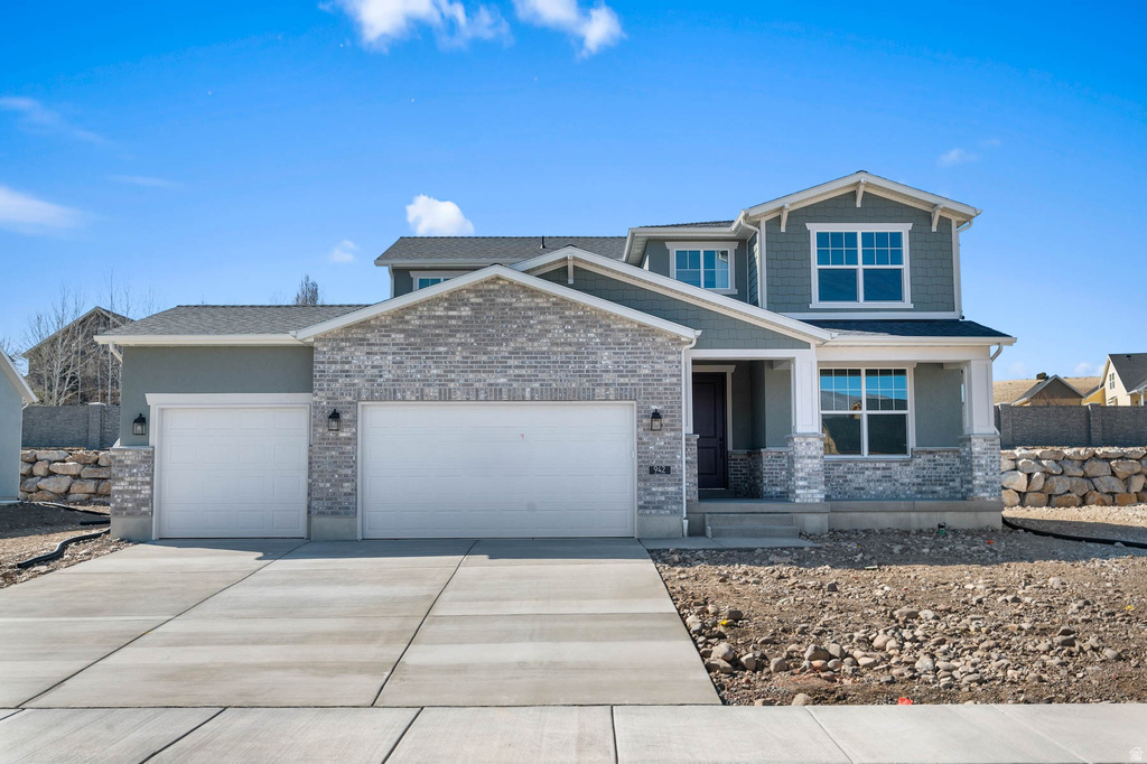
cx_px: 574
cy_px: 382
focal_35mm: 30
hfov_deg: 61.9
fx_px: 955
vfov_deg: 43.6
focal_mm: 30
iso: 320
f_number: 8
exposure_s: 1/200
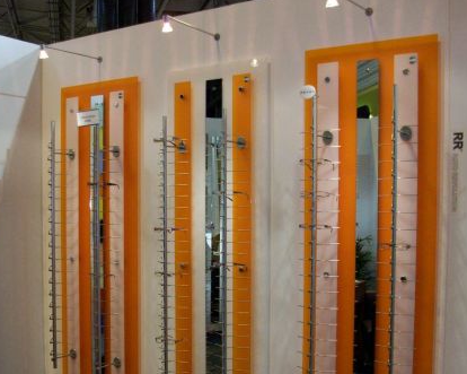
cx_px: 176
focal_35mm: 45
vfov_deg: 33.3
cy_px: 233
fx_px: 622
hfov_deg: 40.9
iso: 160
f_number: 2.8
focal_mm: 5.7
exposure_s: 1/60
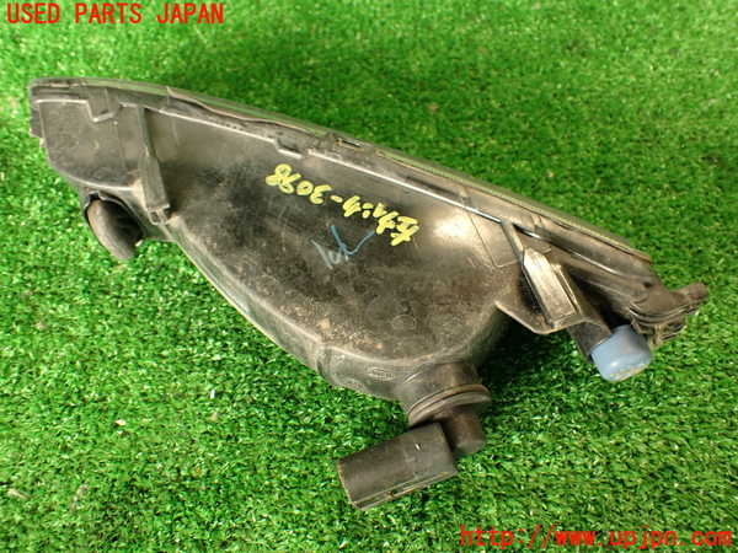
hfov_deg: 56.8
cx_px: 369
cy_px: 276
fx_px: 682
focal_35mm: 32
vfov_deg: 44.2
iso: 200
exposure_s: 1/30
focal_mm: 5.79
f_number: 2.4
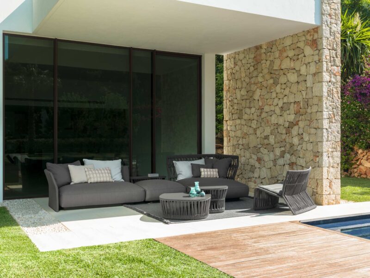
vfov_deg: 34.3
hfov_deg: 44.8
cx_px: 185
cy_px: 139
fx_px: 449
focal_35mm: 42
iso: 50
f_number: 16
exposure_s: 1/15
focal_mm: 60
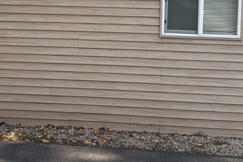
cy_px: 6
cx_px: 91
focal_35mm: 71
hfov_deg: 28.4
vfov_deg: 18.7
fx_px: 479
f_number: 1.6
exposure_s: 1/675
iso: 50
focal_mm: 5.96
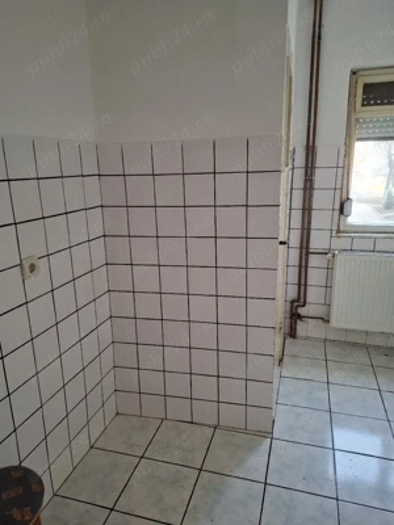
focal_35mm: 23
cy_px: 262
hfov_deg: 58.9
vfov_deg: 73.9
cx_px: 197
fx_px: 349
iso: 125
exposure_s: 1/100
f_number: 1.8
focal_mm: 5.54
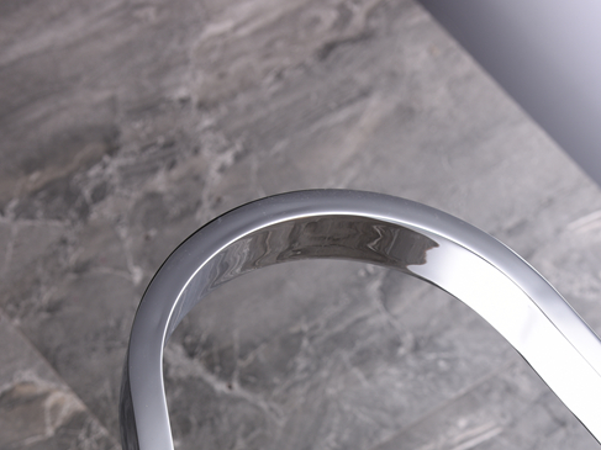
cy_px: 622
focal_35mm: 111
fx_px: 1927
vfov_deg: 12.8
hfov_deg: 17.7
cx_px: 317
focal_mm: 50
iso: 64
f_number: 9
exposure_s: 1/160
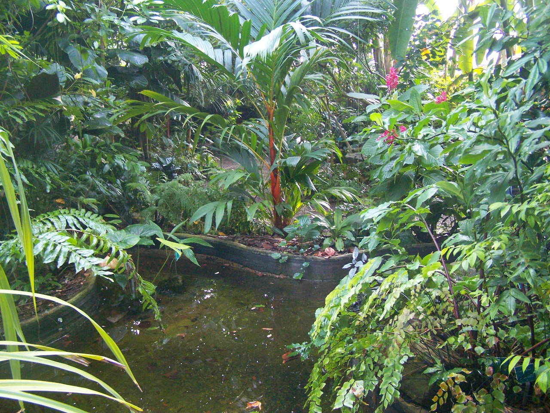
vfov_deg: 37.7
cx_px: 275
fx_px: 604
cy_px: 206
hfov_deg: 49.0
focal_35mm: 38
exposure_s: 1/40
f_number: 2.8
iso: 400
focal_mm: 6.3
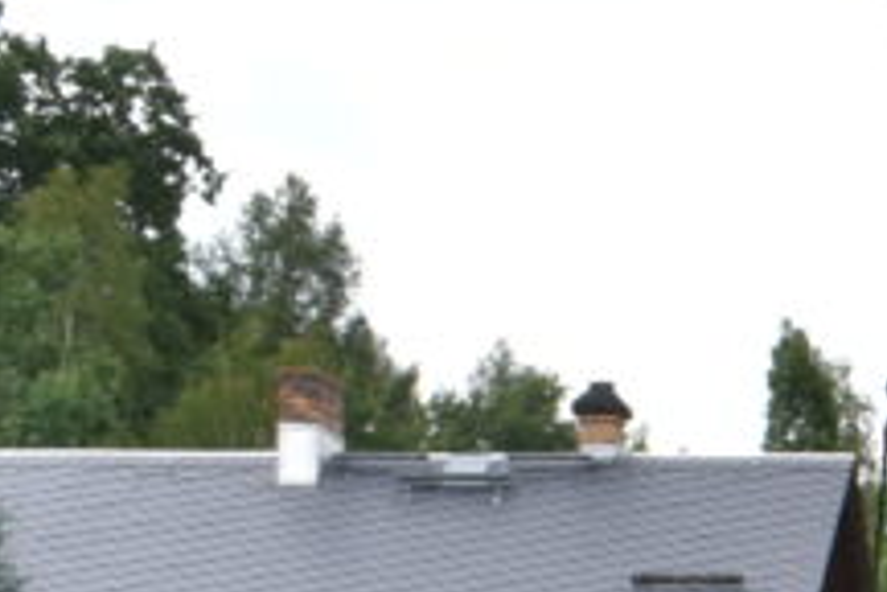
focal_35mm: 169
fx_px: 4164
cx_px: 2096
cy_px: 966
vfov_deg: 7.9
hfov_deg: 10.5
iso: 280
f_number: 8
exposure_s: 1/250
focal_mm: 18
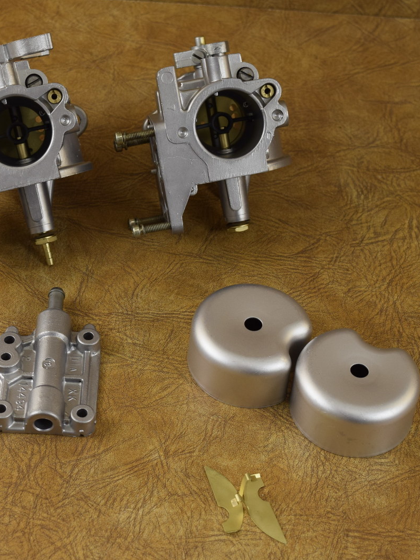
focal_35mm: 87
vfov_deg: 22.5
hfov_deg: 16.9
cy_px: 281
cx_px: 149
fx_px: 1408
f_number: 8
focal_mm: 40
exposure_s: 1/160
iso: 400
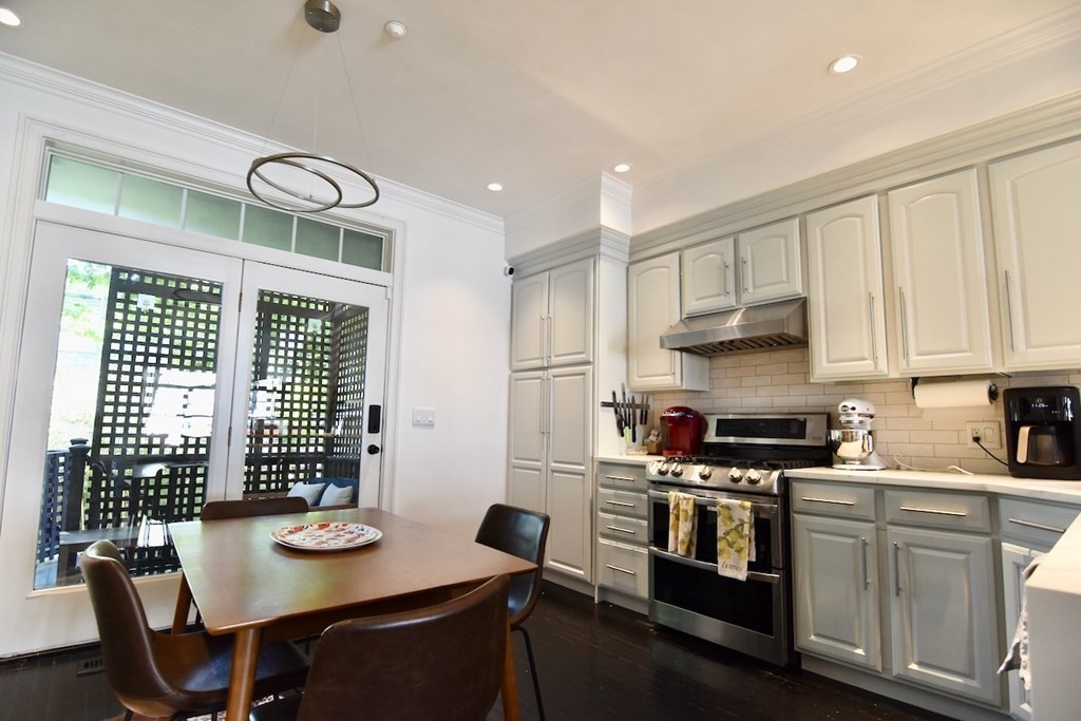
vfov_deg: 72.1
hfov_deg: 95.0
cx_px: 540
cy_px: 360
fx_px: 495
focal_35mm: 16
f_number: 4.5
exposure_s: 1/80
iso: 800
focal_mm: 11
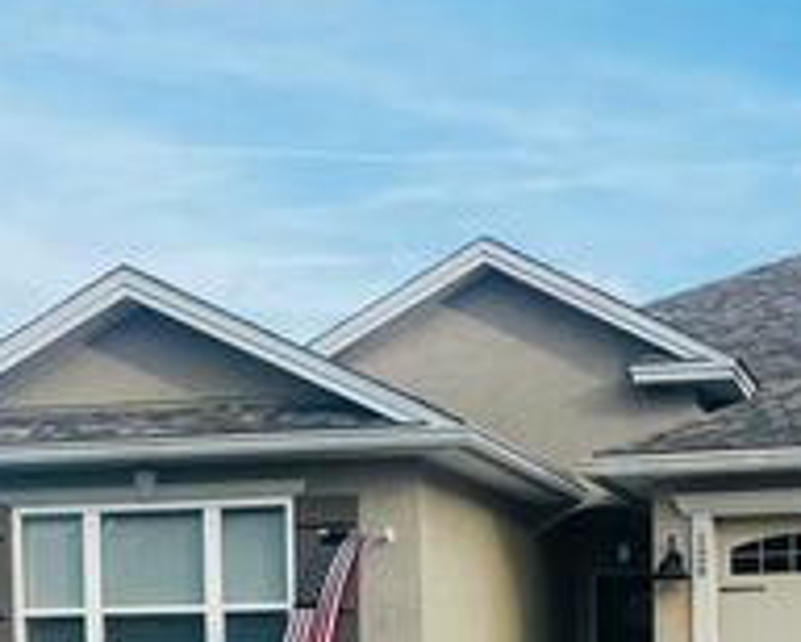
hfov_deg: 28.6
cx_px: 501
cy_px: 623
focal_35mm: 66
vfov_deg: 22.4
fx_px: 1566
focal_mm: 5.1
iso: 50
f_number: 1.6
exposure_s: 1/1957
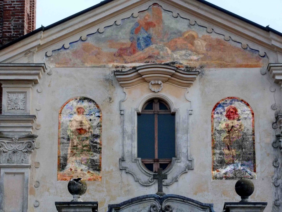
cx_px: 141
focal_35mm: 140
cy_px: 106
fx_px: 1141
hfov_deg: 14.1
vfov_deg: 10.6
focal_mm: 20
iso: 200
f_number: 6.8
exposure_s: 1/400
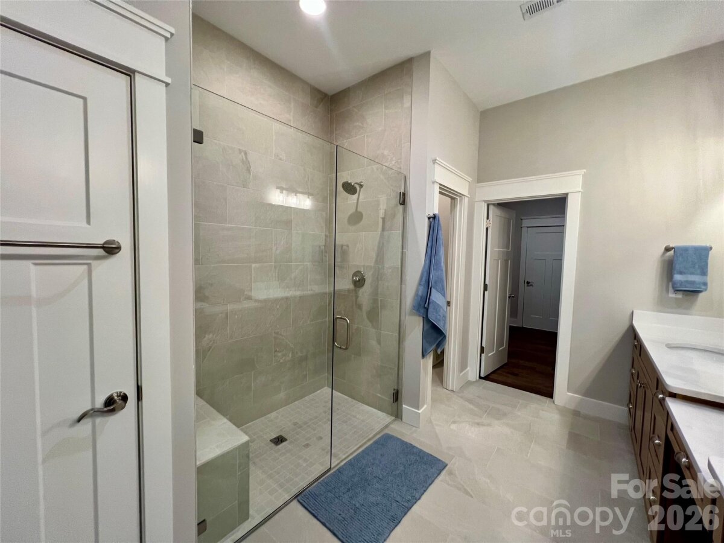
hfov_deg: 106.2
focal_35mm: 13
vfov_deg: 89.9
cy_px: 272
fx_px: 272
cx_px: 362
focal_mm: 1.57
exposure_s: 1/120
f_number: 1.8
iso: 250
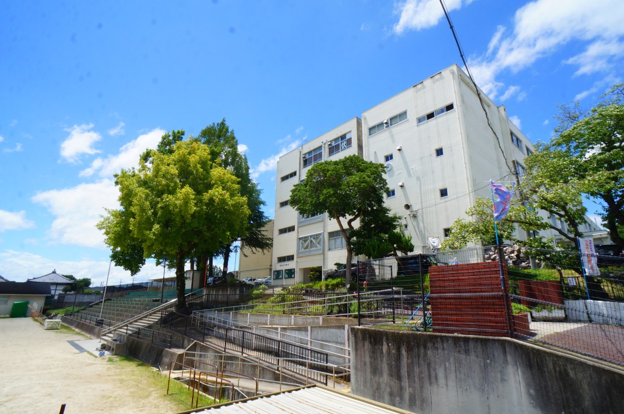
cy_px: 207
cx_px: 312
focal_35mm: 24
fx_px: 415
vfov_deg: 53.0
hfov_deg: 73.8
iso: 100
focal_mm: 16
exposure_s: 1/60
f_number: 13
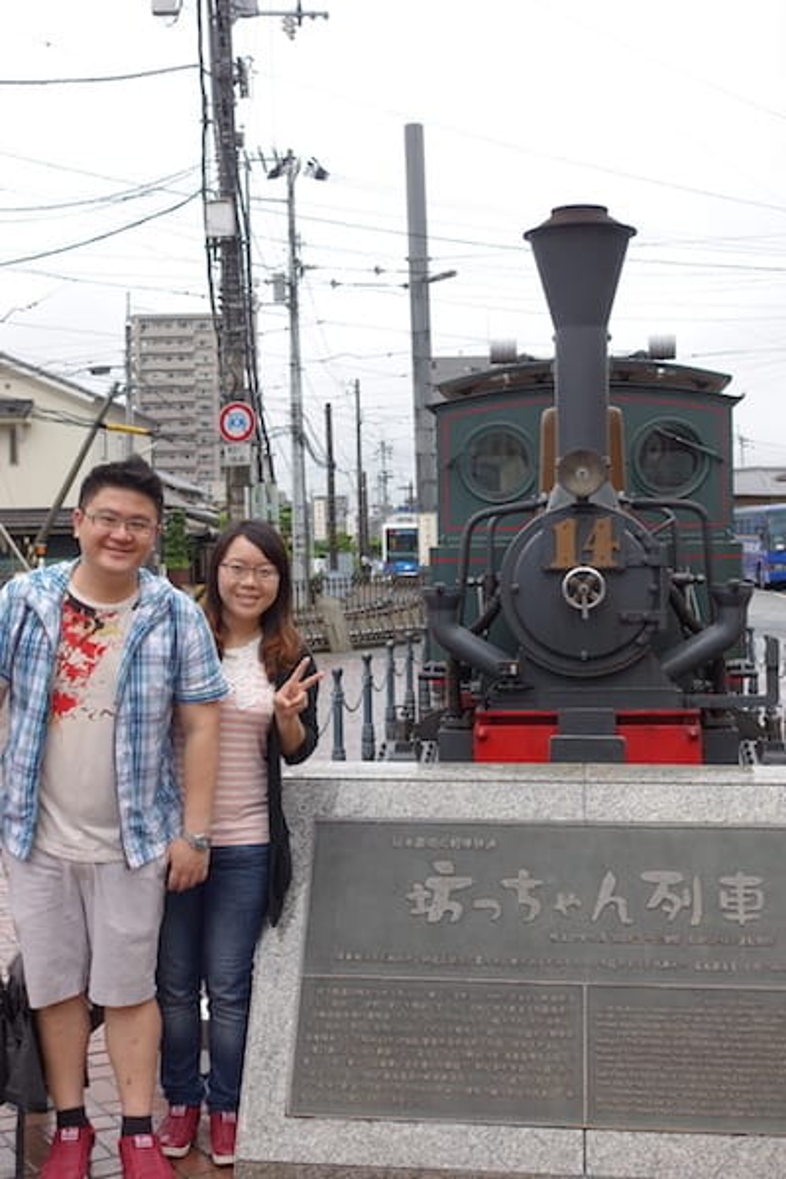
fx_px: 1539
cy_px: 590
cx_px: 393
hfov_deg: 28.6
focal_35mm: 47
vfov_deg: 41.9
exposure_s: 1/500
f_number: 4
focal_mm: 17.06
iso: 125
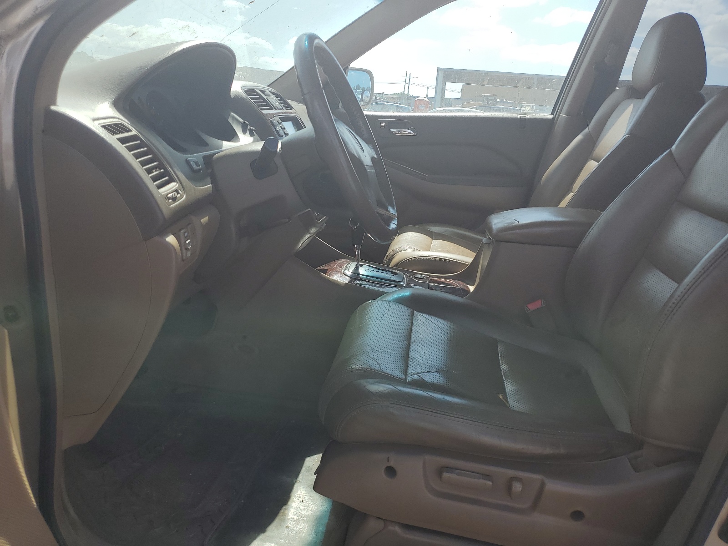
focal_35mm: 26
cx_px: 364
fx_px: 547
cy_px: 273
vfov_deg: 53.1
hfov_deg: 67.3
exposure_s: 1/2000
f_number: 1.5
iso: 50
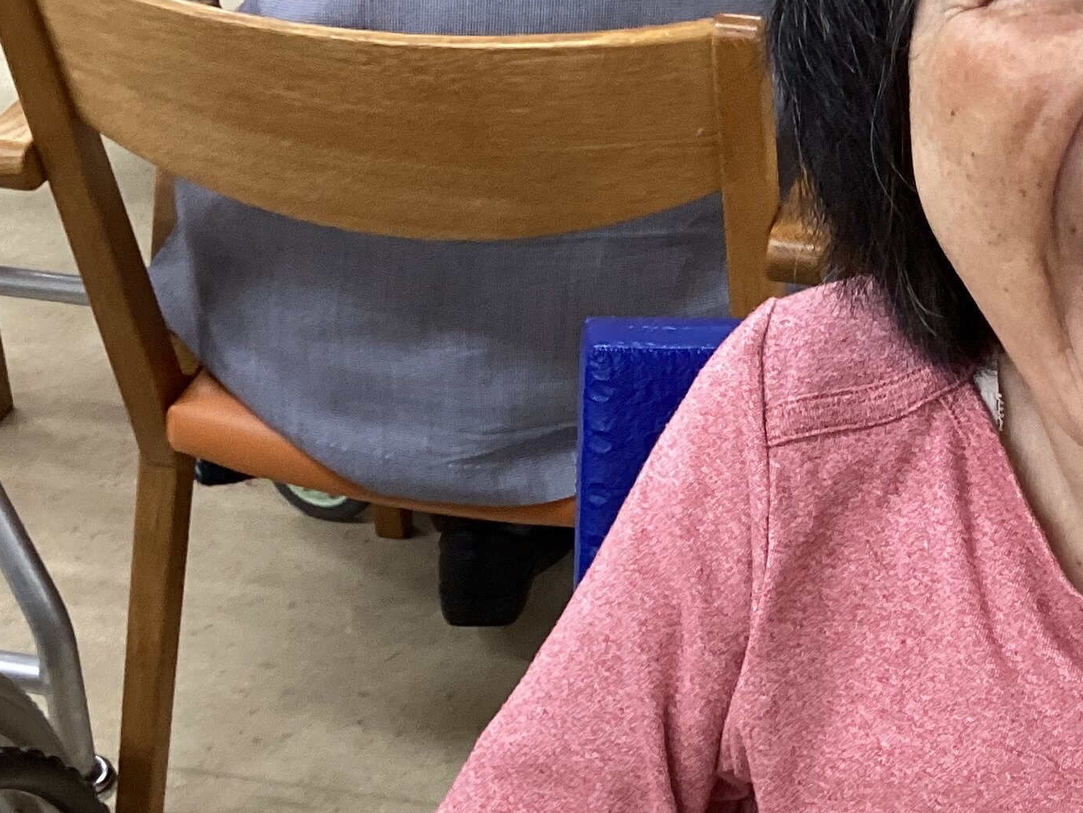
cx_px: 859
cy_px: 334
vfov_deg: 19.9
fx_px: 2316
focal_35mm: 74
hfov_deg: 25.9
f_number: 2.4
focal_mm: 3.3
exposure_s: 1/60
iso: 160
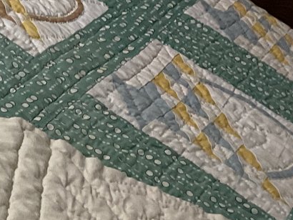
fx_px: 906
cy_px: 359
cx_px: -174
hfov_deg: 16.4
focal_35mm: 107
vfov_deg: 12.9
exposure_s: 1/60
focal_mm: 3
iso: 100
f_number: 1.8
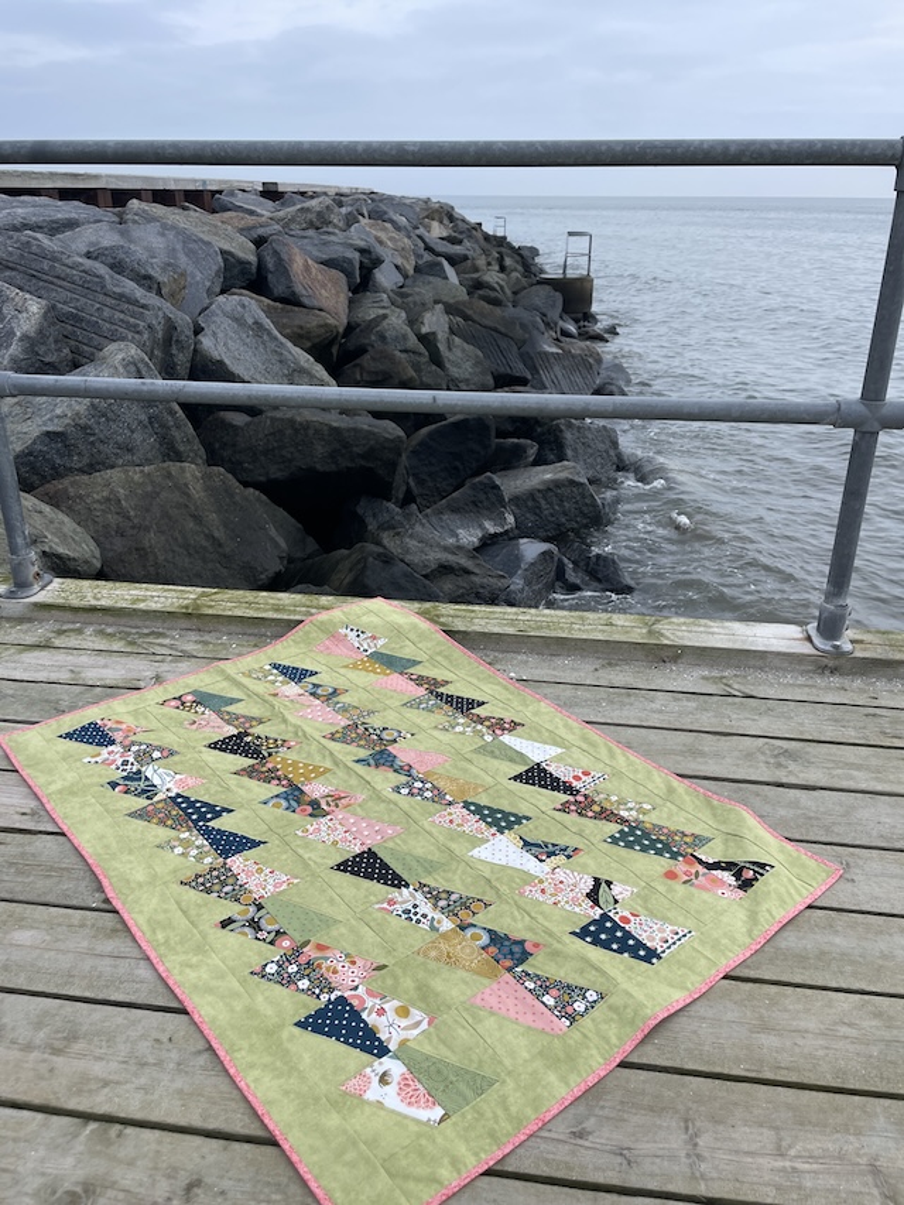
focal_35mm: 26
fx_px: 905
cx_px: 452
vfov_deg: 67.3
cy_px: 602
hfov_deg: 53.1
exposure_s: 1/1221
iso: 32
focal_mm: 4.2
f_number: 1.6
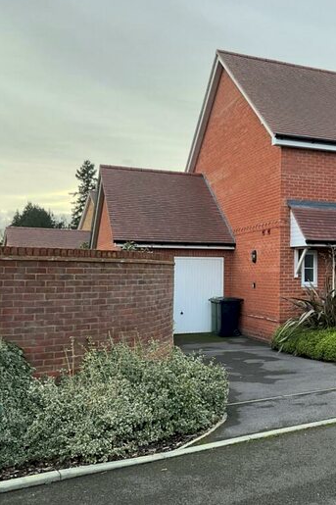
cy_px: 249
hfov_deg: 31.0
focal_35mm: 41
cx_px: 309
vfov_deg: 47.4
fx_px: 574
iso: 20
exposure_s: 1/222
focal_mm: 3
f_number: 1.8
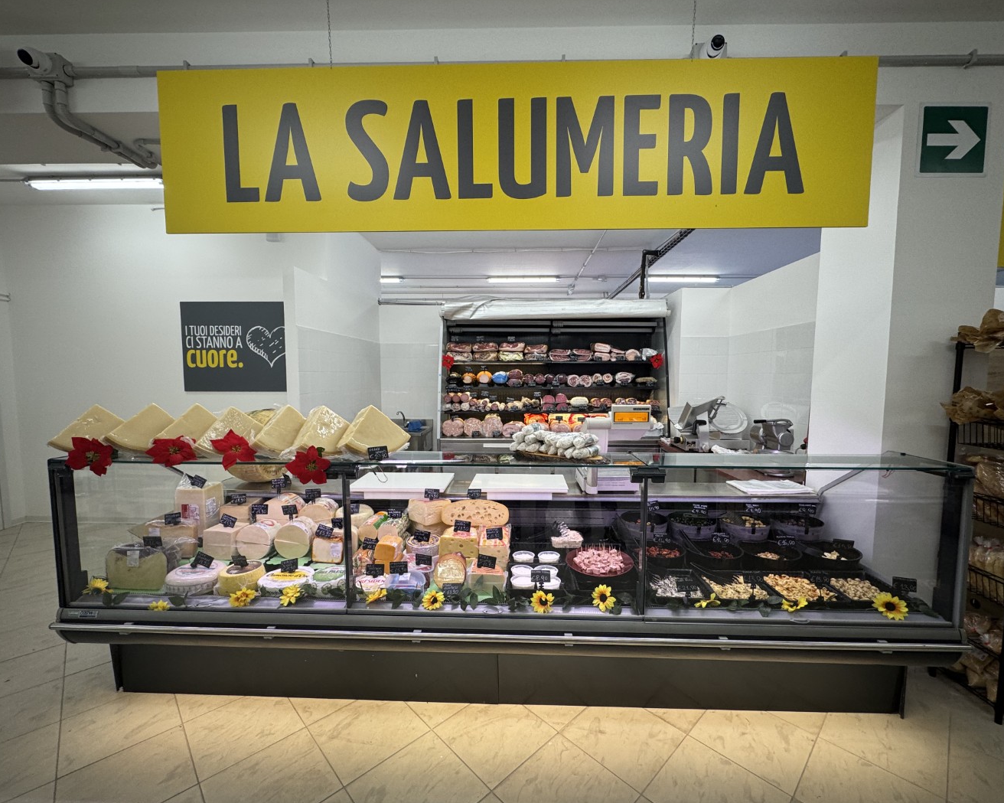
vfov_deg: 84.0
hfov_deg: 96.8
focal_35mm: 15
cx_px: 506
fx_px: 446
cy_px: 410
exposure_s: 1/100
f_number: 2.2
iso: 125
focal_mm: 2.22
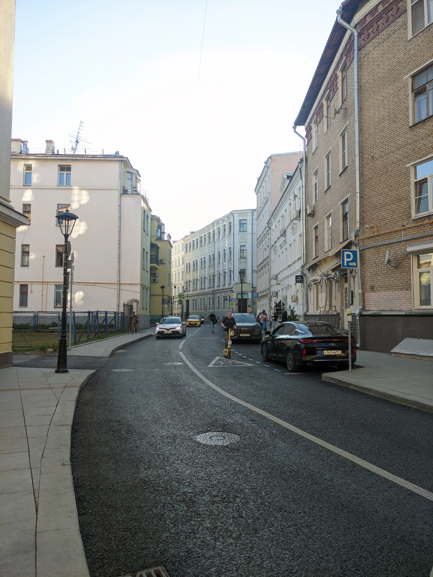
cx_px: 216
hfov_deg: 54.9
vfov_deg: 69.4
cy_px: 288
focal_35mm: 25
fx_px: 417
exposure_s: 1/225
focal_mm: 5.43
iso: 87
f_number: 1.89
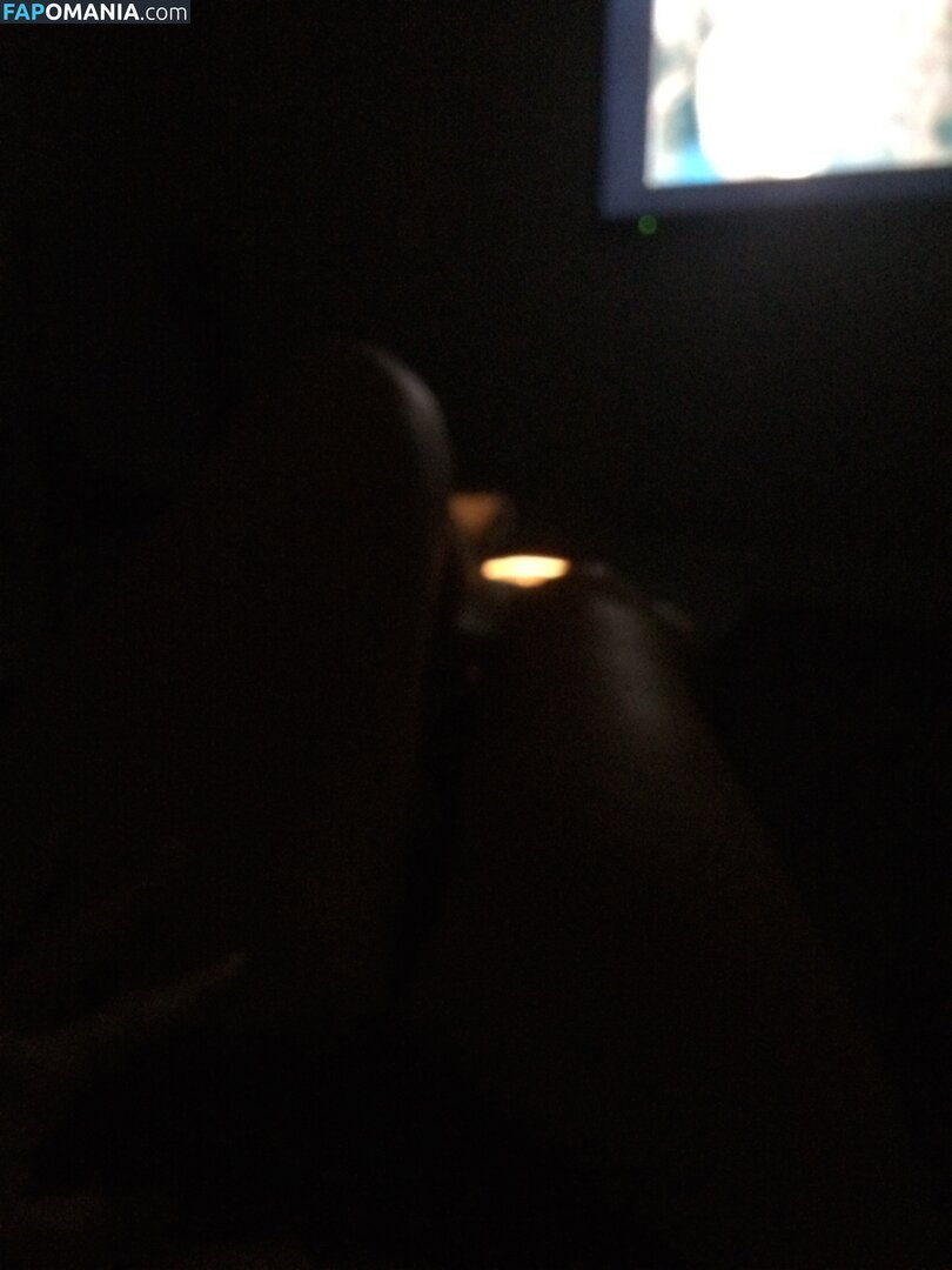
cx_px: 476
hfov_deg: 48.2
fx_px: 1063
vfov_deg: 61.7
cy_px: 635
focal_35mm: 29
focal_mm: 4.15
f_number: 2.2
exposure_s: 1/15
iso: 2000
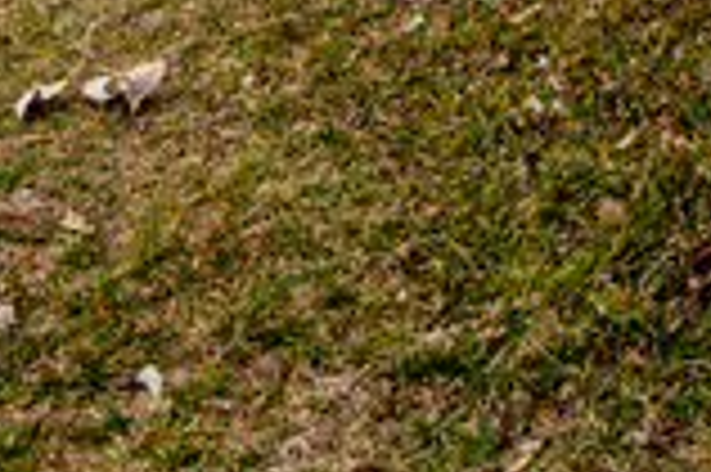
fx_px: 2052
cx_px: 900
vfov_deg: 10.0
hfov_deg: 18.4
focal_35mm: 104
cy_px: -924
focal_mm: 16
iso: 100
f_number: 5.6
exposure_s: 1/320
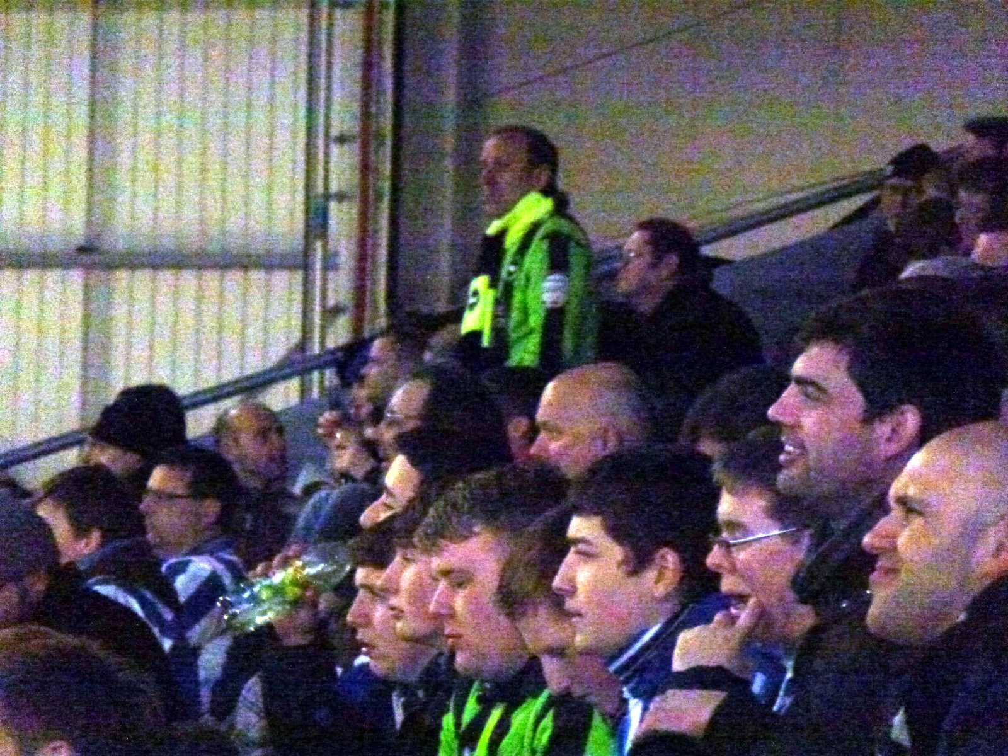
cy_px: 378
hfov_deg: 5.2
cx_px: 504
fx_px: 11182
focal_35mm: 384
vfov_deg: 3.9
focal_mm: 68.8
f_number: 5.9
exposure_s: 1/125
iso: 1600
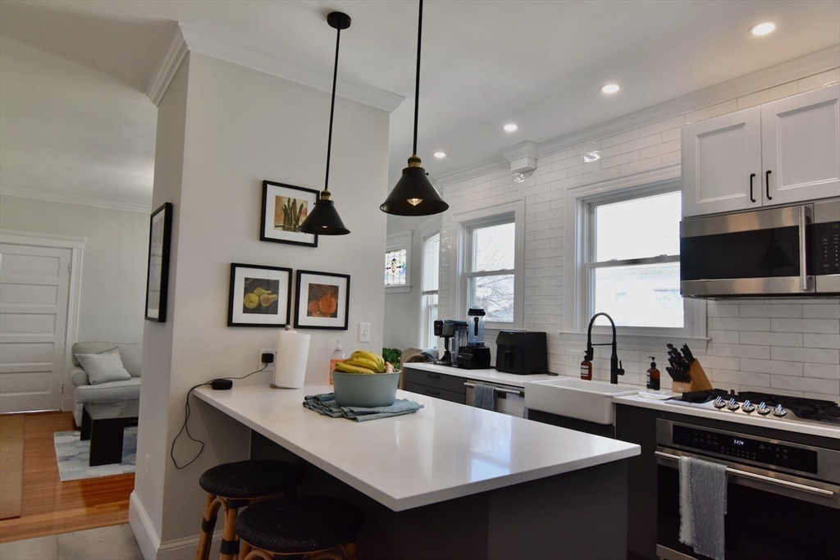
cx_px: 420
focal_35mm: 21
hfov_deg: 81.2
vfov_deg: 59.5
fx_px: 490
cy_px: 280
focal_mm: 14
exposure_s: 1/200
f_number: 7.1
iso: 800
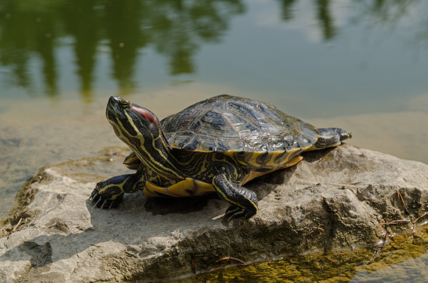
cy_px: 142
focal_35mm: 128
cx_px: 214
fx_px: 1513
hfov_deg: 16.1
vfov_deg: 10.7
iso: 100
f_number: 8
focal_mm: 85
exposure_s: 1/250
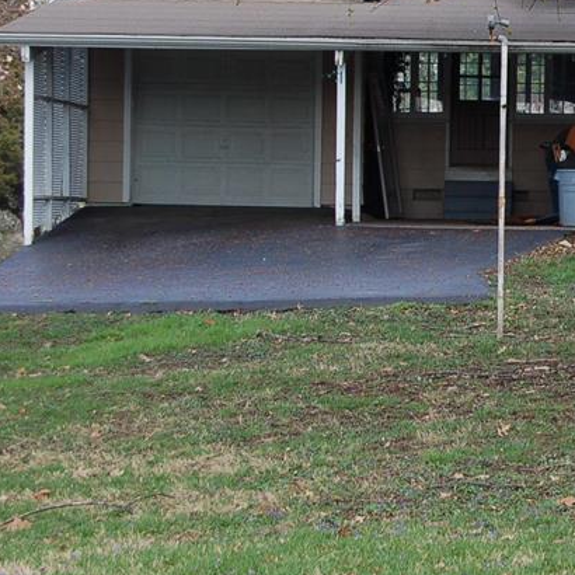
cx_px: 715
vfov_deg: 10.3
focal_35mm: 169
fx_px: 3176
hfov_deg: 10.2
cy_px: 175
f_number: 7.1
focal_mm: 50
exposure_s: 1/200
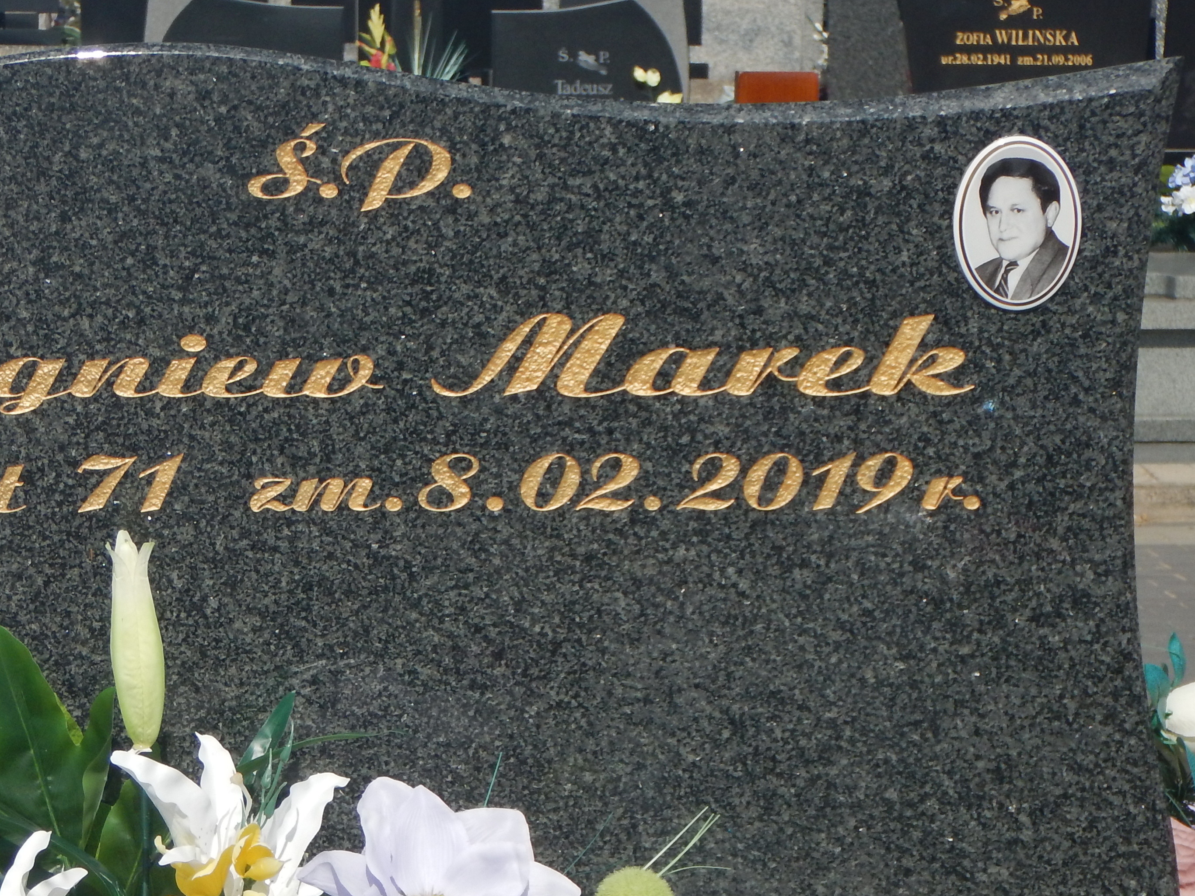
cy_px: 617
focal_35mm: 113
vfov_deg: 13.1
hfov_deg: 17.3
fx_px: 3901
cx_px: 269
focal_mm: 12
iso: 125
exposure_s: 1/1250
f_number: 4.5
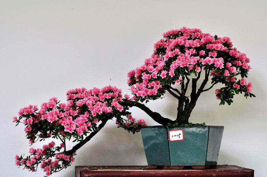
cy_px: 88
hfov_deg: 11.8
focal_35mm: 174
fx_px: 1289
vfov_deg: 7.9
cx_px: 134
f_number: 4.8
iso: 400
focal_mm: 116
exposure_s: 1/180
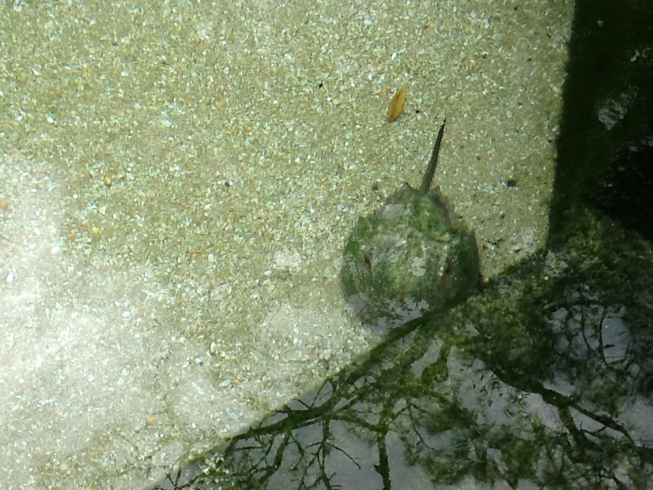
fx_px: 604
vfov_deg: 44.2
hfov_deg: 56.8
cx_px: 326
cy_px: 245
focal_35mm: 32
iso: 64
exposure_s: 1/469
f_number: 2.4
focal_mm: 2.03
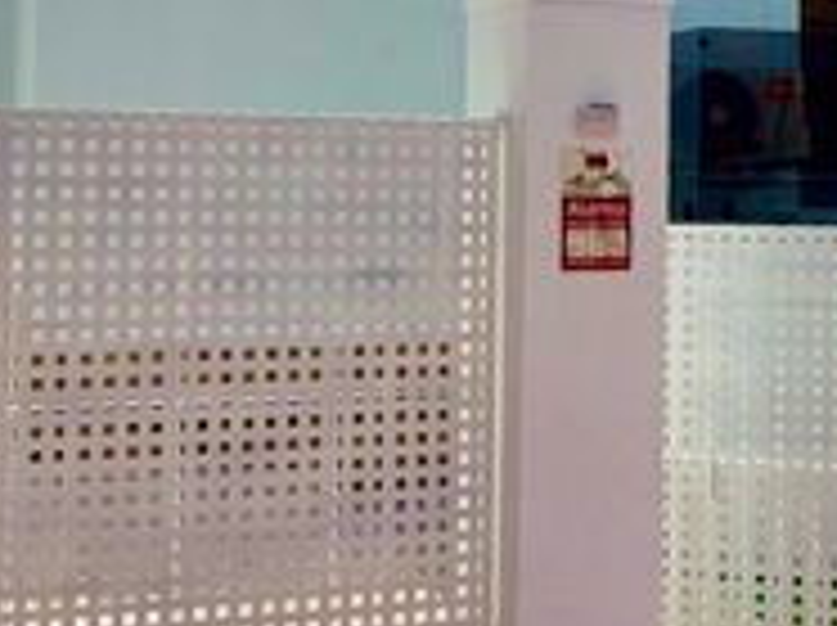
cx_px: 470
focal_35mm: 53
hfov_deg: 36.2
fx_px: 1280
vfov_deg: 27.4
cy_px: 248
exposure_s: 1/3906
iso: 40
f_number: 2.2
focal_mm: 2.22
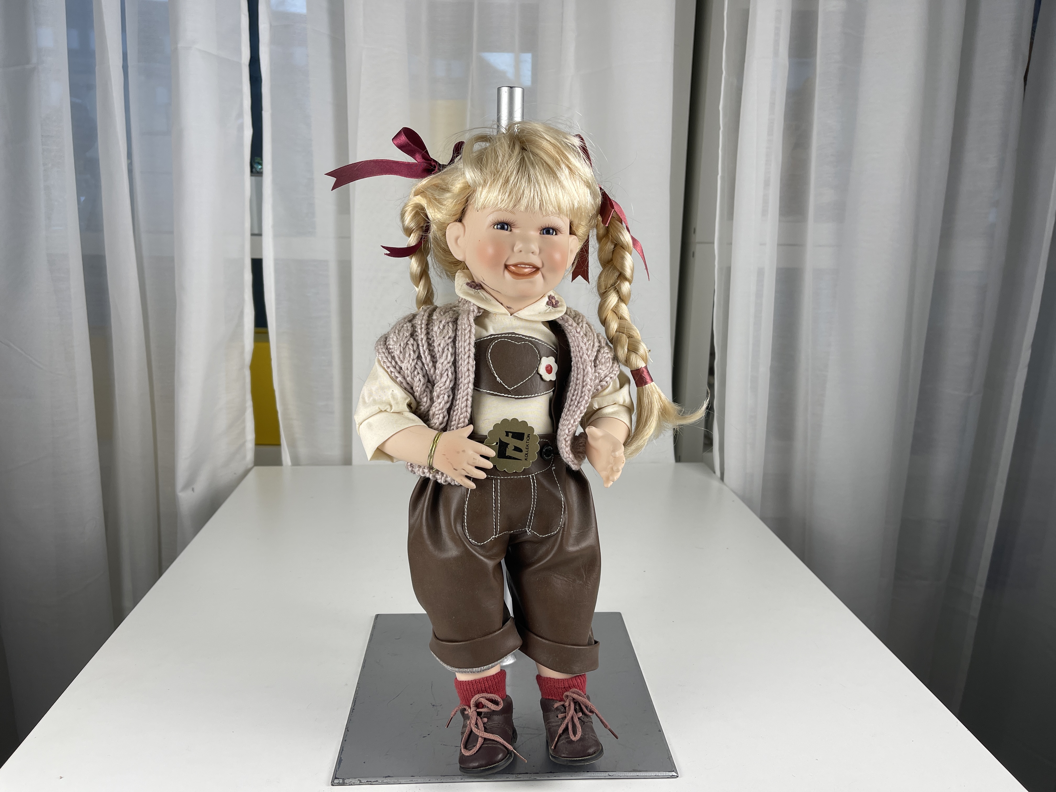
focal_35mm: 25
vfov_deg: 54.9
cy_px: 396
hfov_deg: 69.4
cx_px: 528
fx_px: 763
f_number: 1.6
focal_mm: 5.1
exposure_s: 1/164
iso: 32
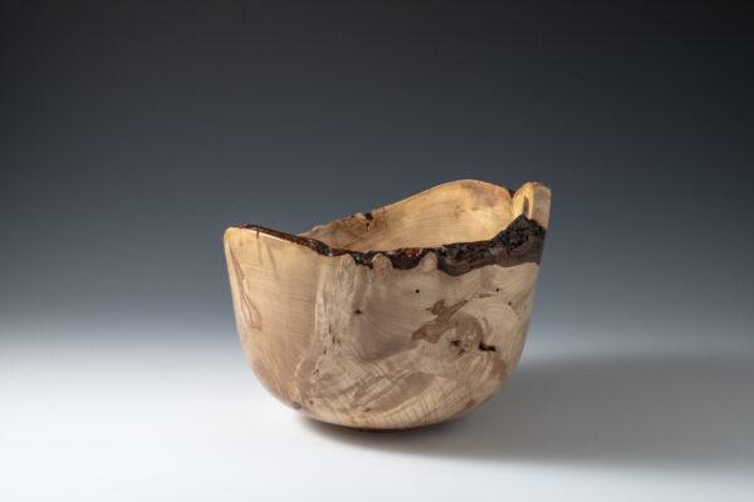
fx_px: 2199
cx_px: 377
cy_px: 251
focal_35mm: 105
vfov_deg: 13.0
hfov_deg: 19.5
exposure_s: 1/3
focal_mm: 70
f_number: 16
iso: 200
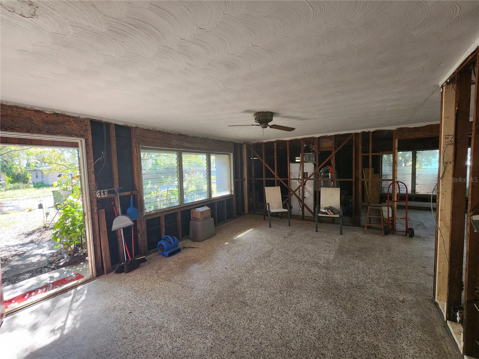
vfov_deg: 89.9
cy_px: 180
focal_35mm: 13
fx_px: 180
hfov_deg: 106.2
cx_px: 240
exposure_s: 1/60
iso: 125
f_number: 2.2
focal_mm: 2.2
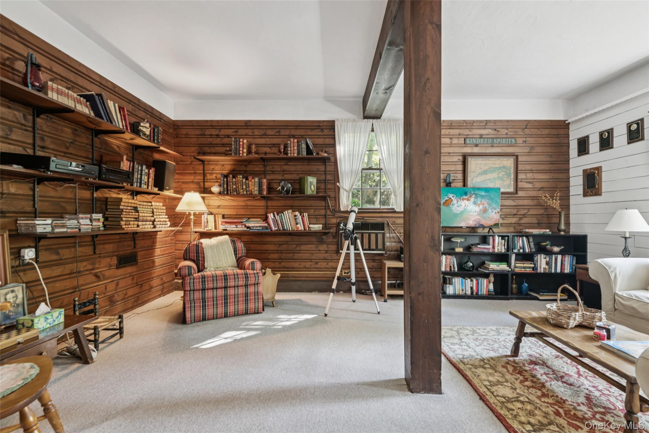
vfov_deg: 70.4
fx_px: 306
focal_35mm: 17
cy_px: 216
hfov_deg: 93.3
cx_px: 324
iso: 320
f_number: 8
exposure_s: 1/1.67
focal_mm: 17
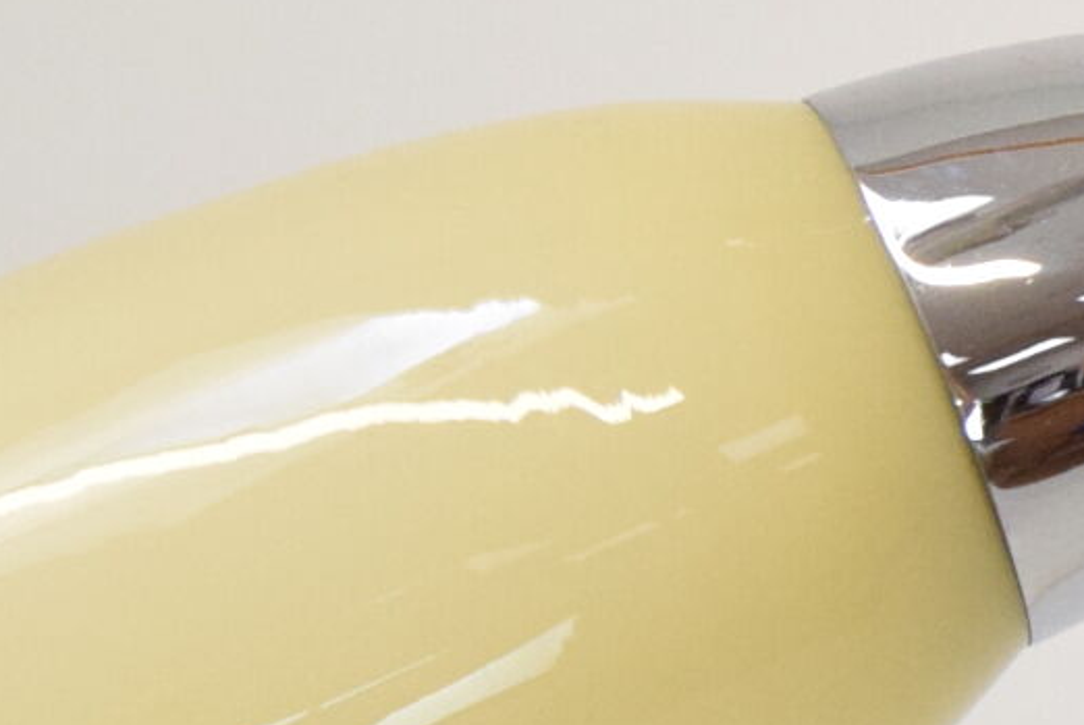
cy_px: 303
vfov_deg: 7.3
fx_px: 5696
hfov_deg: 9.8
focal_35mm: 189
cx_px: 2463
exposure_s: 1/200
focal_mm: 22
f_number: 7.1
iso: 1600
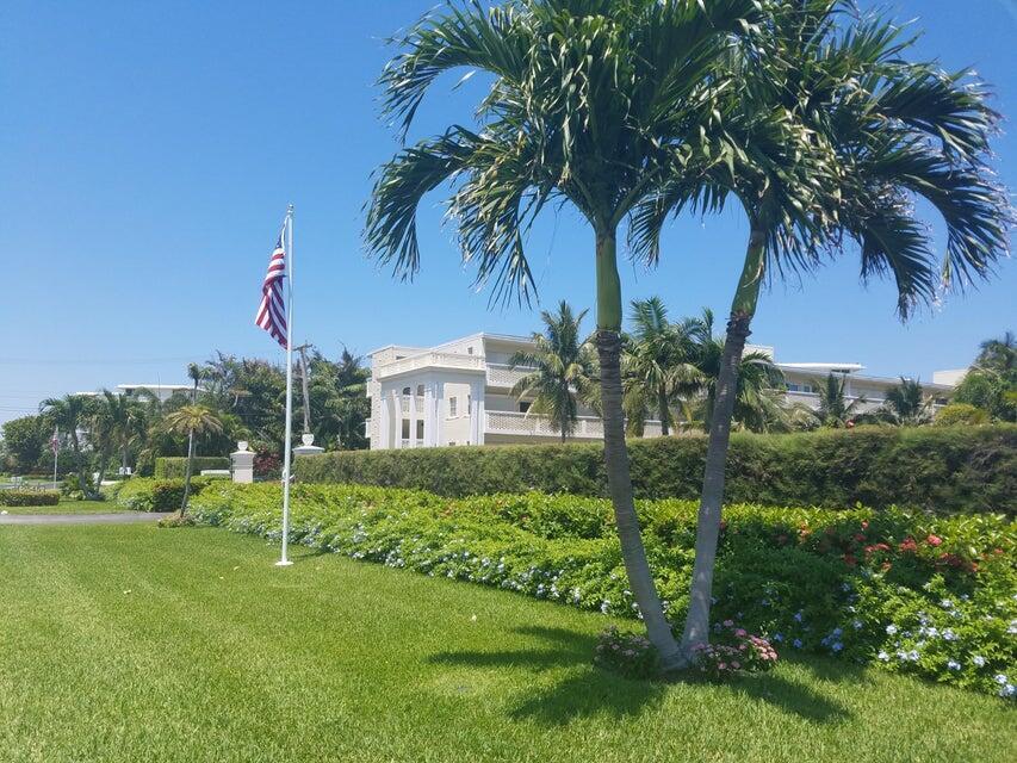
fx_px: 764
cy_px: 382
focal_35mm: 26
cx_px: 508
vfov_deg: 53.1
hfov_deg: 67.3
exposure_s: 1/2248
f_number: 1.7
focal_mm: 4.2
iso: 50
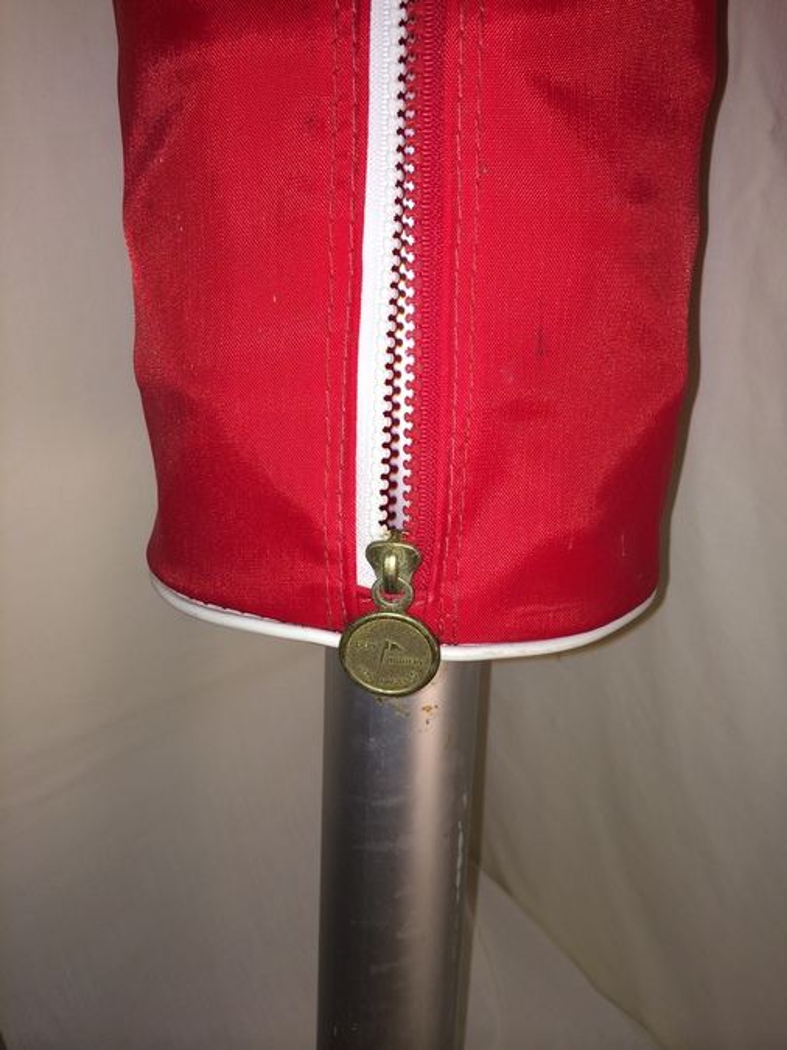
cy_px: 525
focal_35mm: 30
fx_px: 910
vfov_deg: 60.0
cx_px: 394
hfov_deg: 46.8
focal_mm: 4.12
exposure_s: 1/75
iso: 32
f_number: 2.2
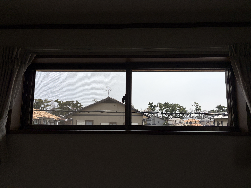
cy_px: 94
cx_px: 126
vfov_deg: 53.1
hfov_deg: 67.3
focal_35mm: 26
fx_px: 189
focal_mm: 5.96
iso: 50
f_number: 1.6
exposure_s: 1/8850
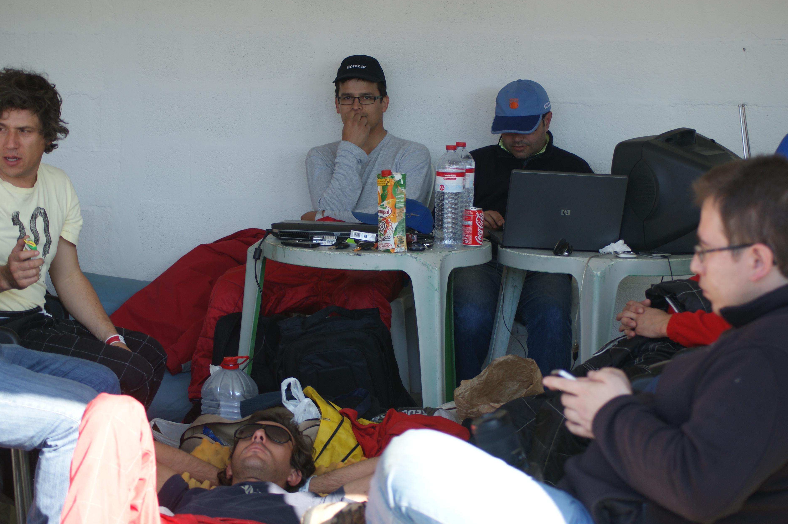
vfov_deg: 13.6
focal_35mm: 101
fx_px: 2201
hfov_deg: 20.3
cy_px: 237
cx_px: 388
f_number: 4.5
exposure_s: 1/125
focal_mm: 55
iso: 100
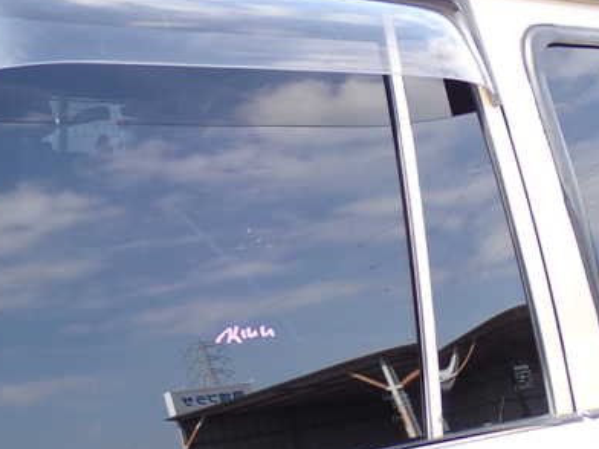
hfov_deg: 26.9
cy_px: 237
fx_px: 1246
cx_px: 193
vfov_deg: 20.4
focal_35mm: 72
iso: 100
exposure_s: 1/160
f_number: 3.1
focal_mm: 8.4
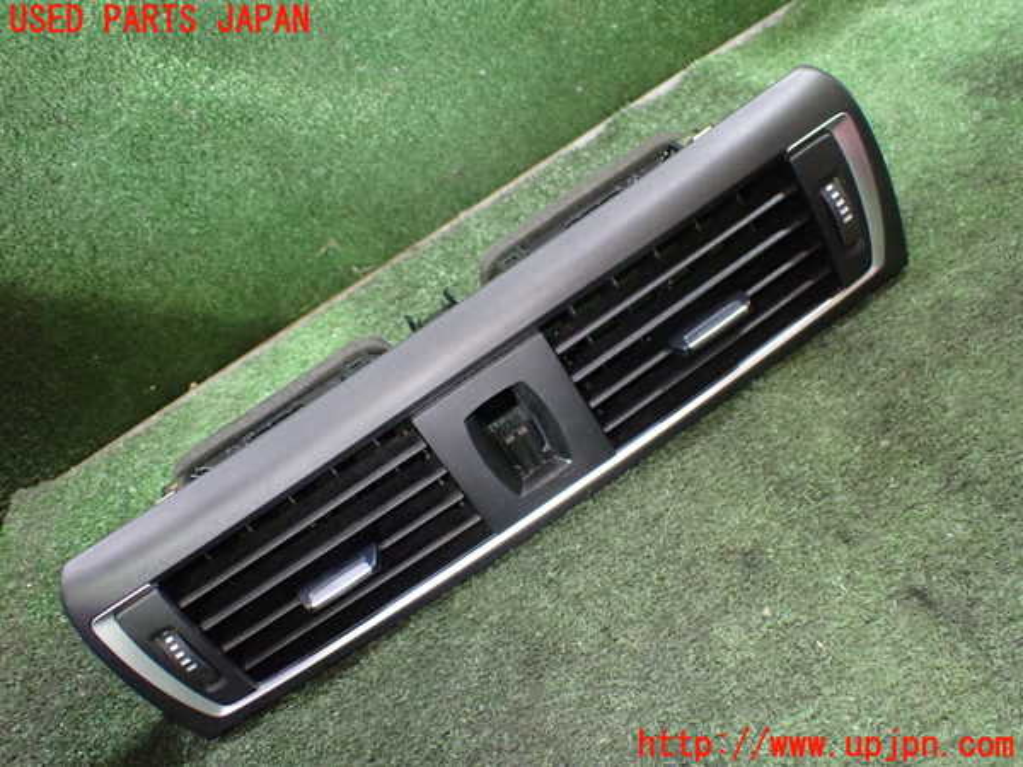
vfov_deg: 46.8
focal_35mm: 30
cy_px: 384
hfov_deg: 60.0
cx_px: 512
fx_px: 887
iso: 800
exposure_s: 1/30
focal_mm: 5.4
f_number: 2.3
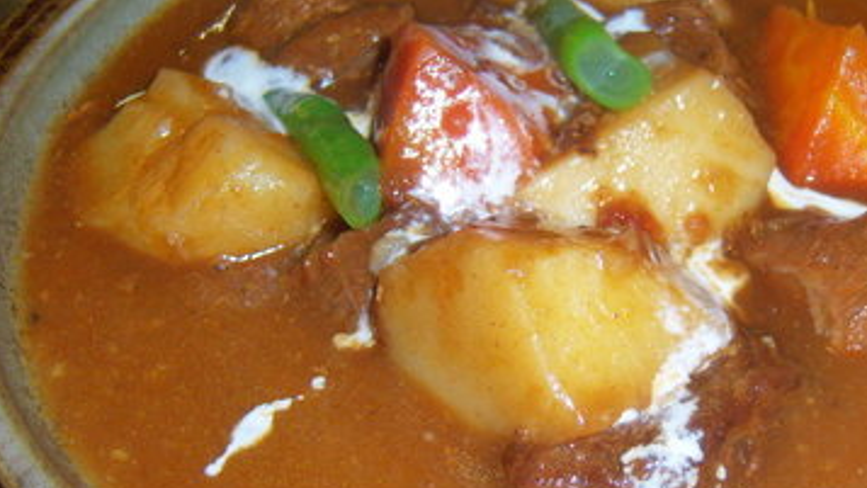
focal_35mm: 55
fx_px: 1265
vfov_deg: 21.8
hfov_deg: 37.5
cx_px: 559
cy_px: 297
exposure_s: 1/60
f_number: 2.8
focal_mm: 7.5
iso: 80
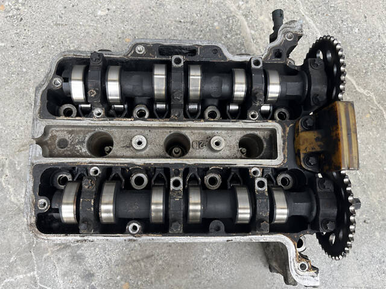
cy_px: 144
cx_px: 193
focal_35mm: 26
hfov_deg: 67.3
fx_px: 290
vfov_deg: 53.1
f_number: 1.6
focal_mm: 5.1
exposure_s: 1/122
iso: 40
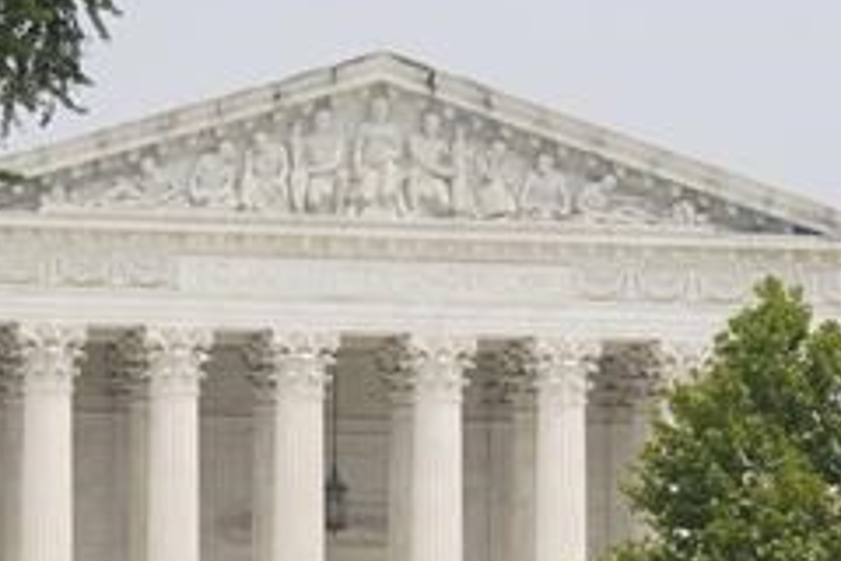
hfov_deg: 6.9
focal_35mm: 298
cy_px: 601
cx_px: 522
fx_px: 6961
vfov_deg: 4.6
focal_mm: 110
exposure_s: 1/400
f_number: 18
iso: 640
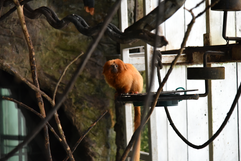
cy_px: 80
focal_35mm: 121
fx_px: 810
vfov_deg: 11.3
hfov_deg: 16.9
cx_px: 121
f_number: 4
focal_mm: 120
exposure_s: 1/250
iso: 3200
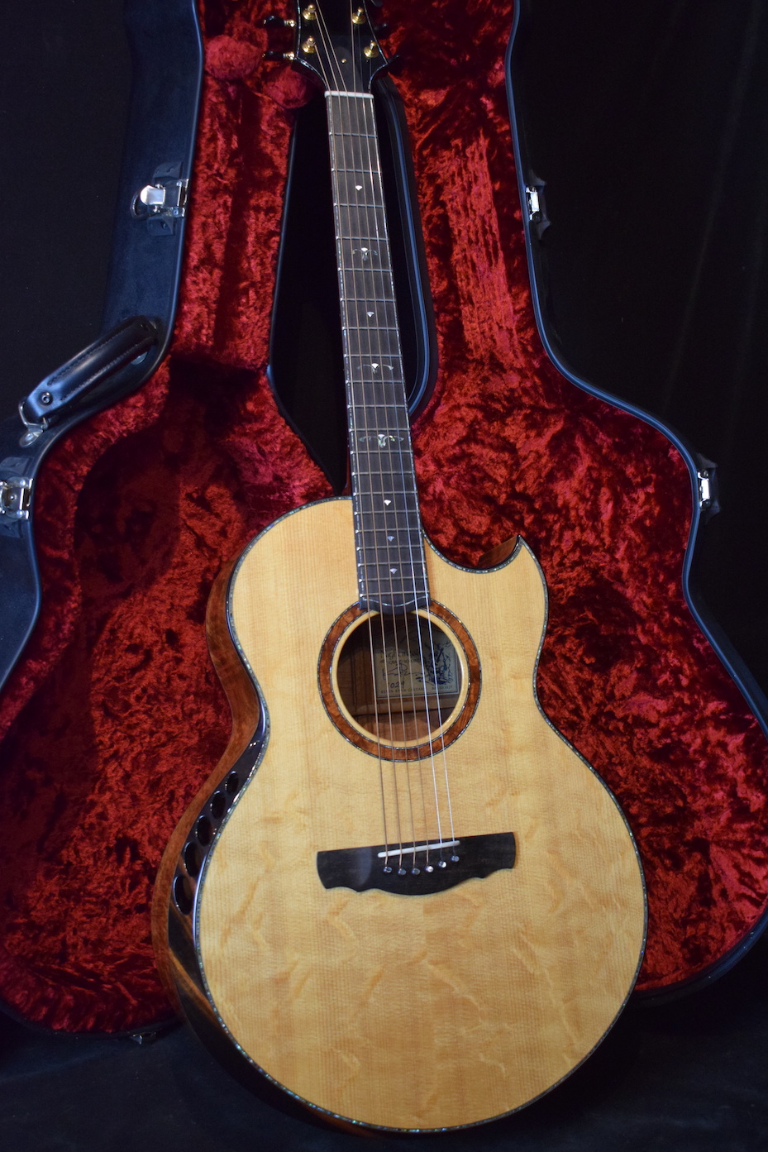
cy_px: 546
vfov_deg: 46.4
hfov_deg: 31.9
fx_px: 1344
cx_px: 387
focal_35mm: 42
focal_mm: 26
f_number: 4
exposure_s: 1/60
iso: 2200
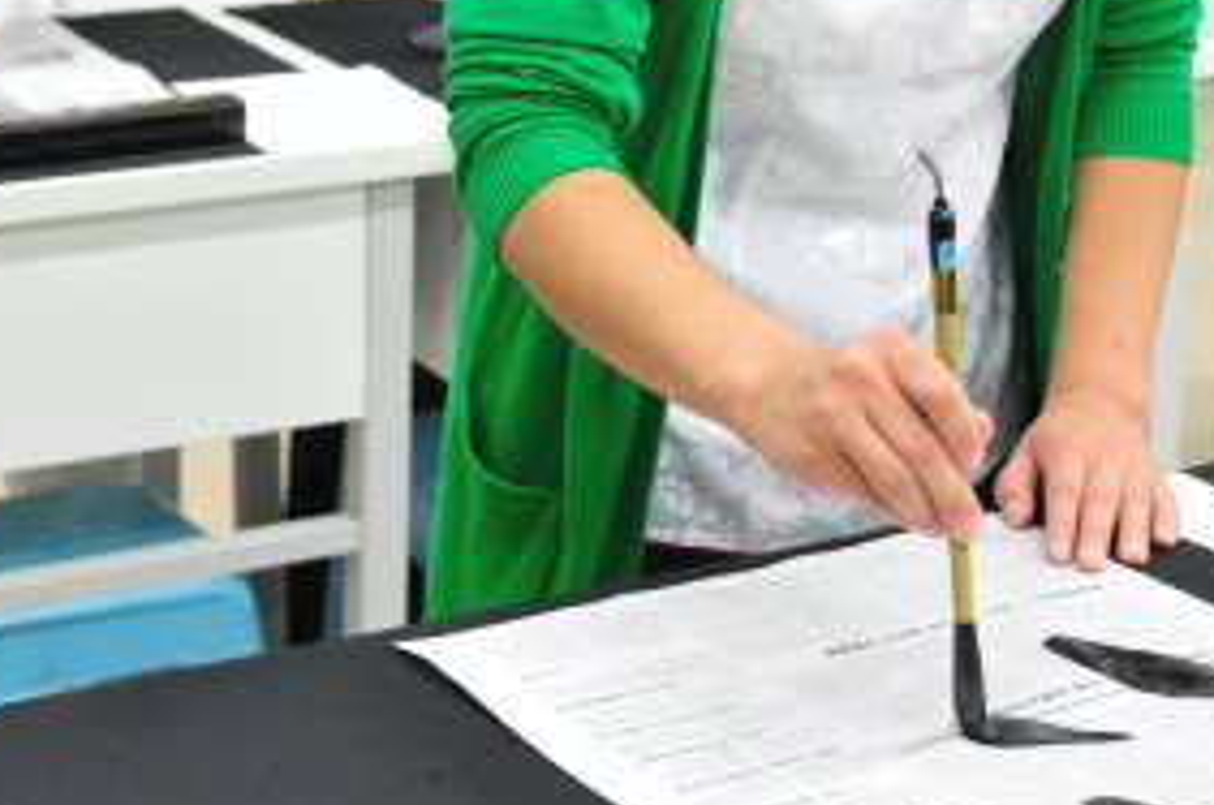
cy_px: -43
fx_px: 2962
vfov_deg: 15.1
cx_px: 801
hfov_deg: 23.1
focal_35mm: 88
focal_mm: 24
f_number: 3.2
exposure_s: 1/40
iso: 400
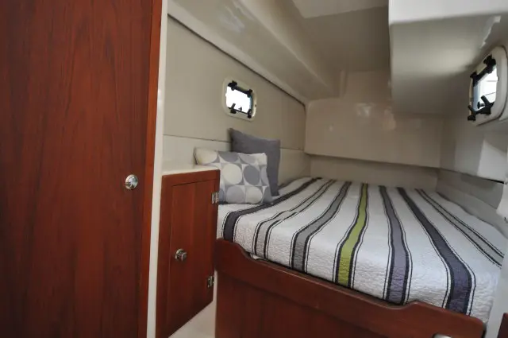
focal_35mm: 20
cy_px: 169
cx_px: 254
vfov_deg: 63.1
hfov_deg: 85.5
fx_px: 275
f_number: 4
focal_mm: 13
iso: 640
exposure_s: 1/60
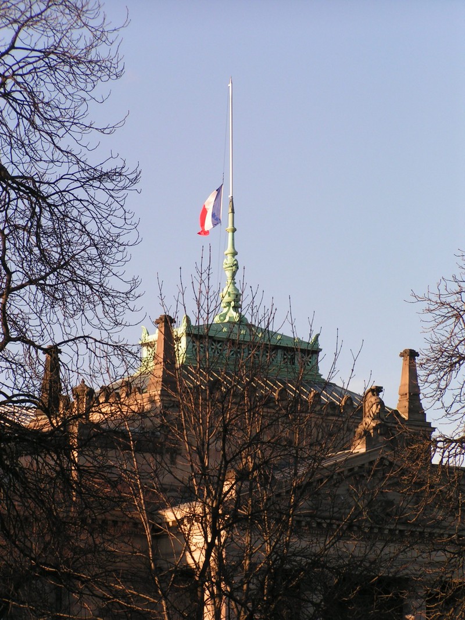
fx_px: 2687
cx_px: 232
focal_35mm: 150
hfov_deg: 9.9
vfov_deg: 13.2
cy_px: 310
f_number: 4.5
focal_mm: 22.9
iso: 50
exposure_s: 1/250
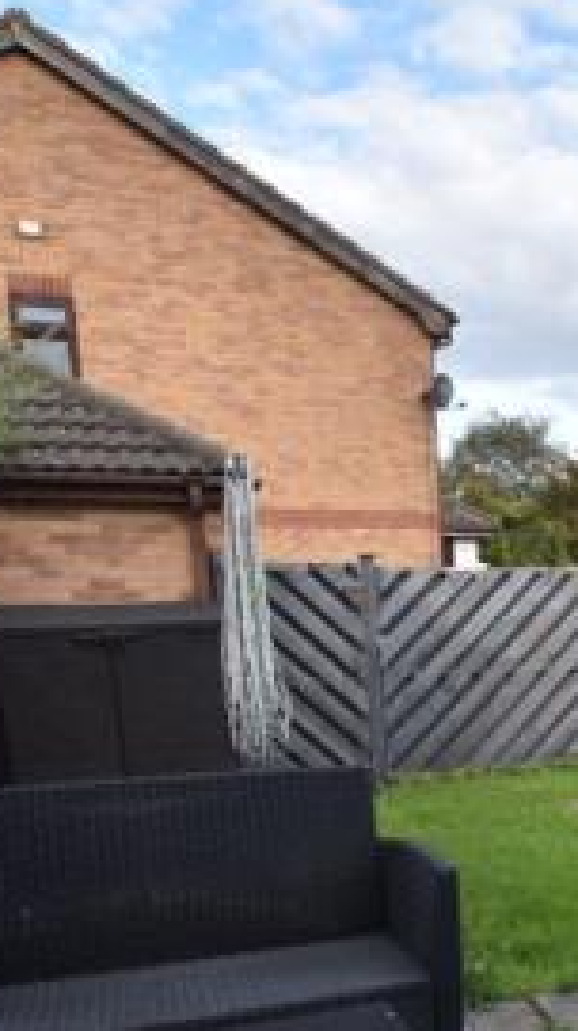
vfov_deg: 50.5
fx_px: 1038
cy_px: 778
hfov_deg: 26.2
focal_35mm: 38
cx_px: 762
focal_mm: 10
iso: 100
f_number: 6.3
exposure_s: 1/160
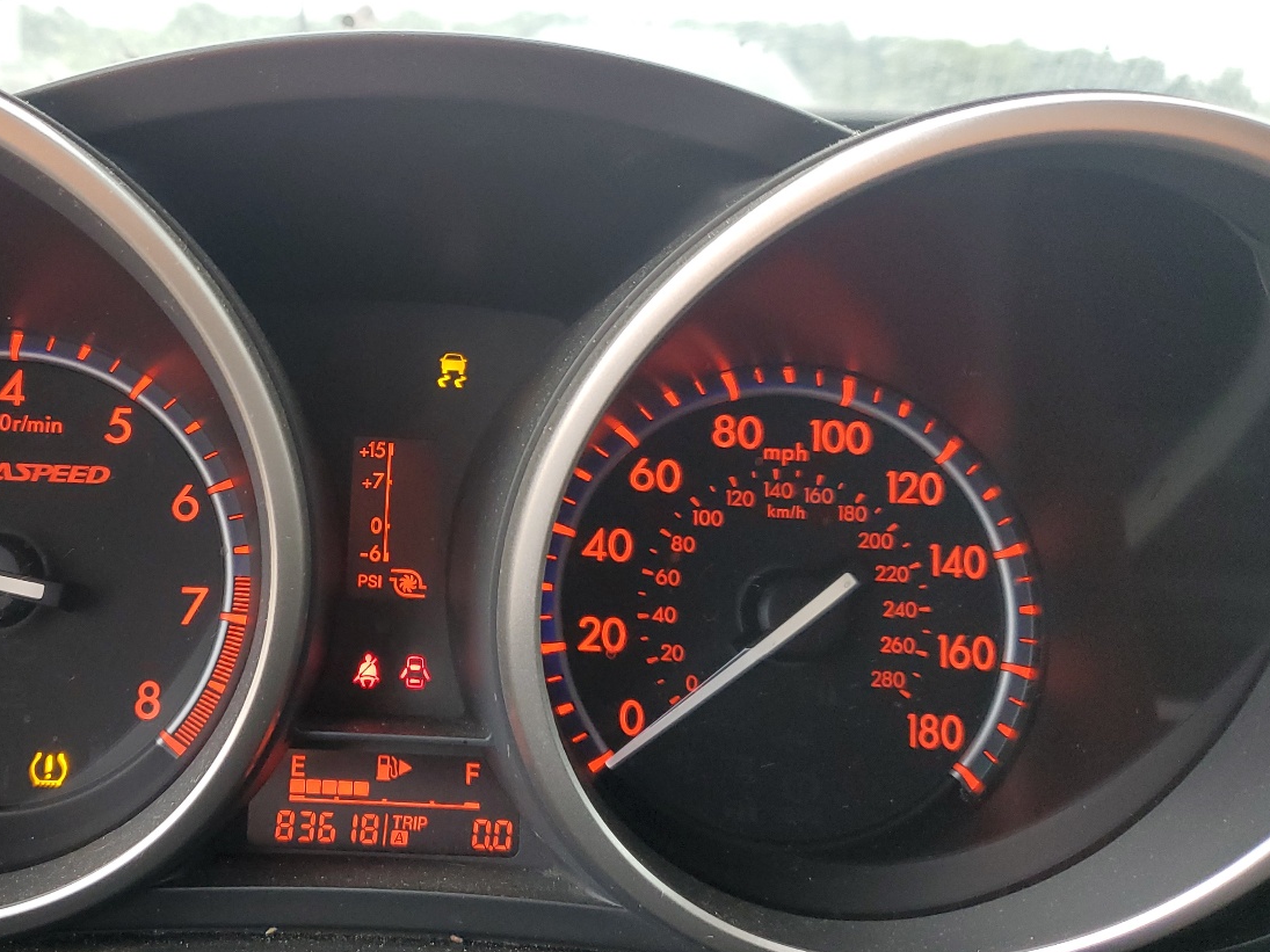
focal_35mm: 38
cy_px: 466
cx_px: 378
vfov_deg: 37.7
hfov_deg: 47.8
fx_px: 1394
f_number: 1.5
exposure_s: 1/120
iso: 82
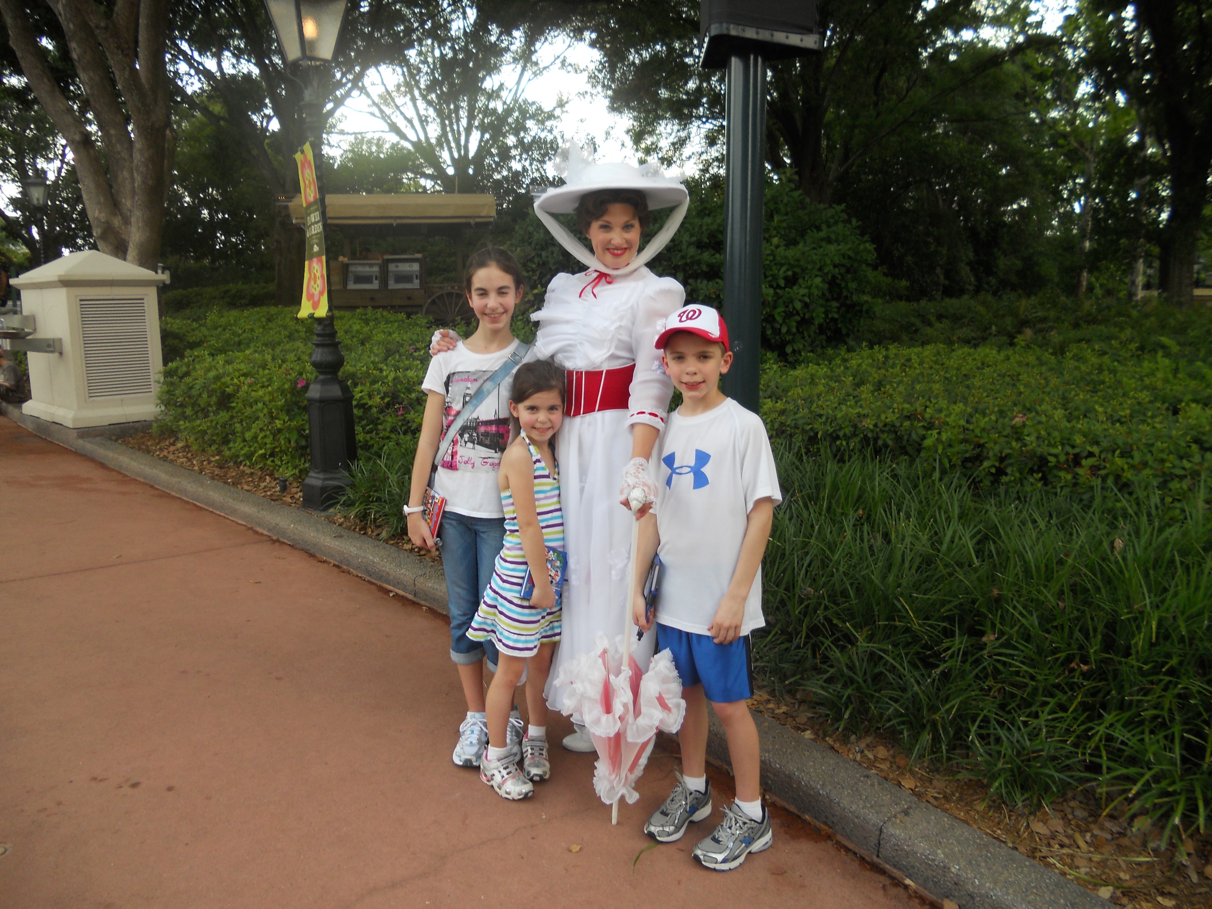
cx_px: 606
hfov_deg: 65.3
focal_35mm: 27
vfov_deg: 51.4
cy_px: 454
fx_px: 945
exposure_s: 1/200
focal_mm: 4.9
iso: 80
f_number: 3.2
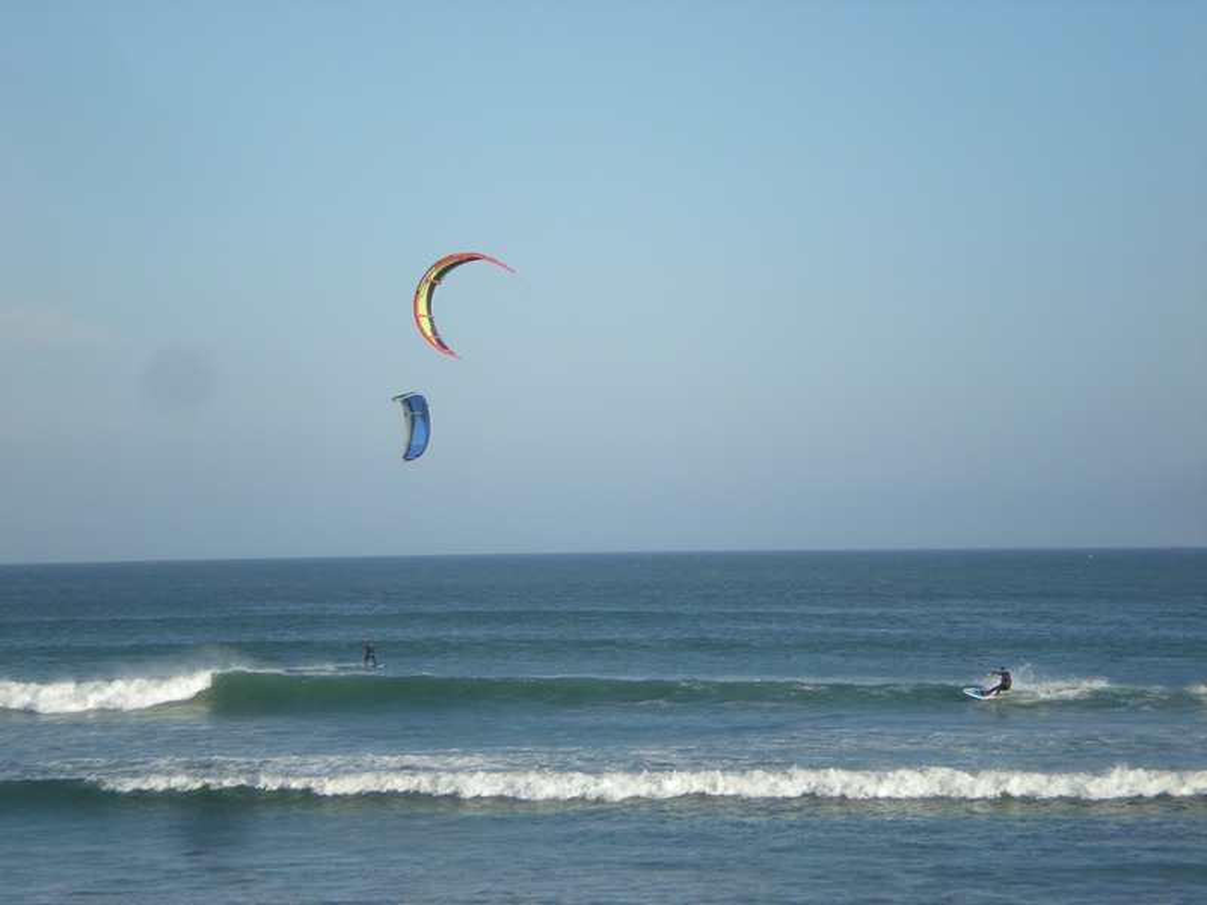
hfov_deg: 17.3
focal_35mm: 114
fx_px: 3975
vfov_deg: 13.0
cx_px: 604
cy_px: 452
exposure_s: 1/191
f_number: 5.9
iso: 50
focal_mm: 18.9
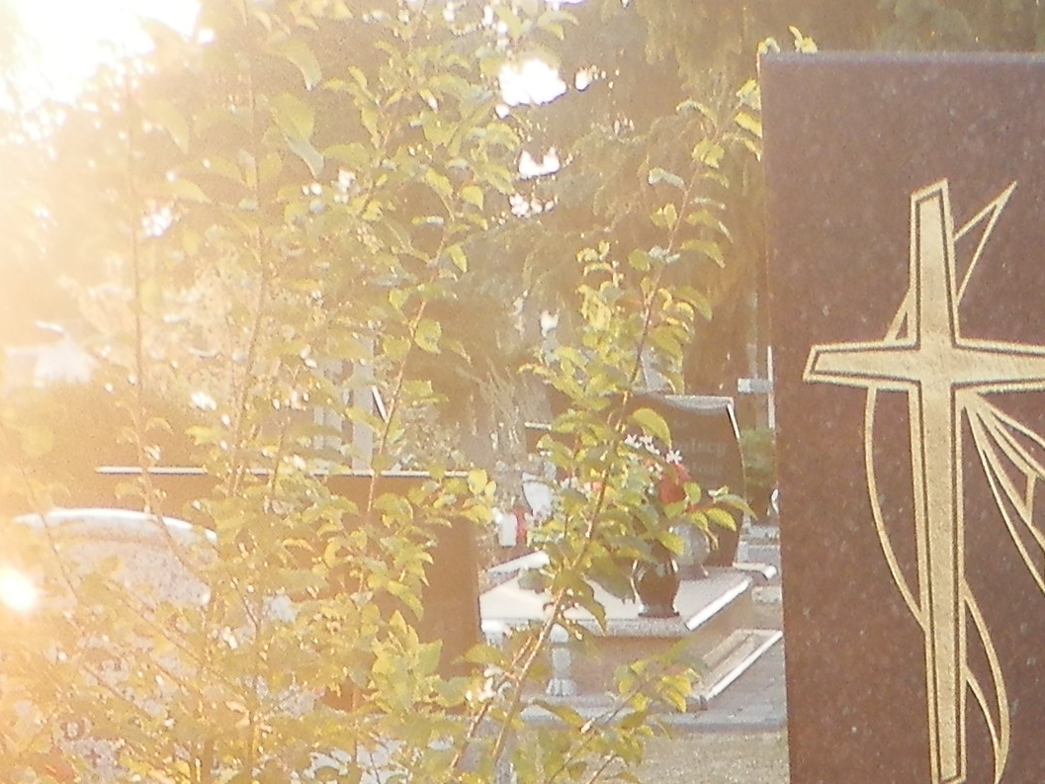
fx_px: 3291
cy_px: 1700
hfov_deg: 17.2
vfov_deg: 11.8
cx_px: 1261
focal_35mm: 109
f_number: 3.1
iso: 80
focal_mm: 4.5
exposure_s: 1/40
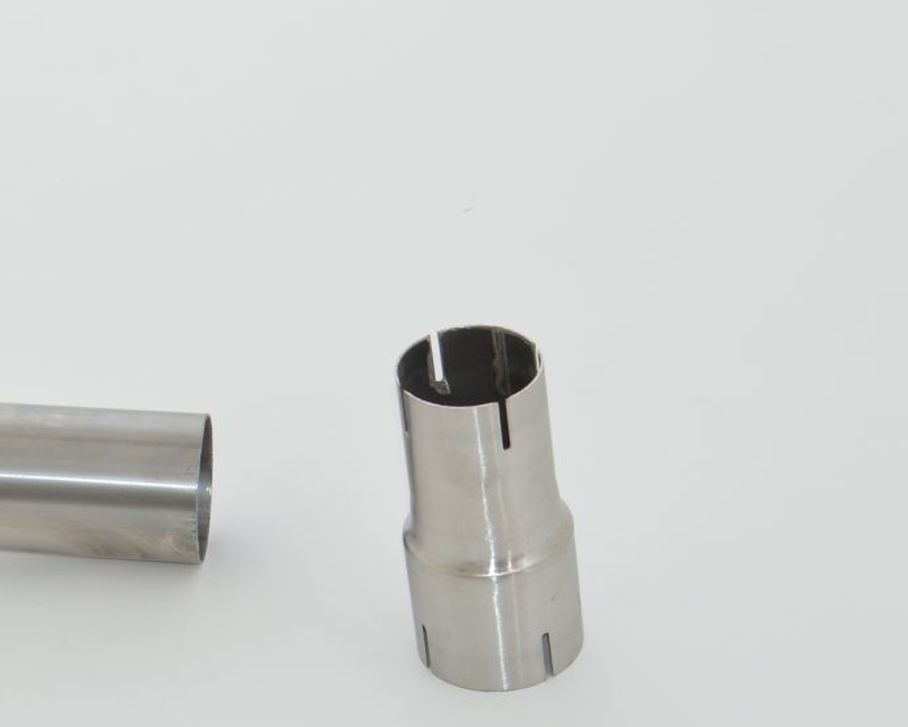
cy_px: 280
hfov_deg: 12.7
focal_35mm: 147
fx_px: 3952
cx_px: -289
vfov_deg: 10.5
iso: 200
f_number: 10
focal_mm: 38
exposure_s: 1/200
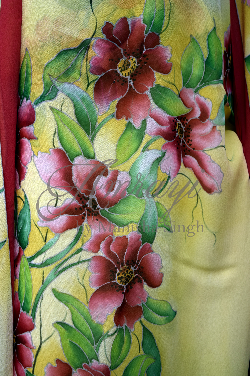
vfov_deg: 24.6
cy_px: 188
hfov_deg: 16.6
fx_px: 859
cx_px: 125
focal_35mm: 82
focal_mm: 55
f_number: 6.3
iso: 400
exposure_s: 1/160
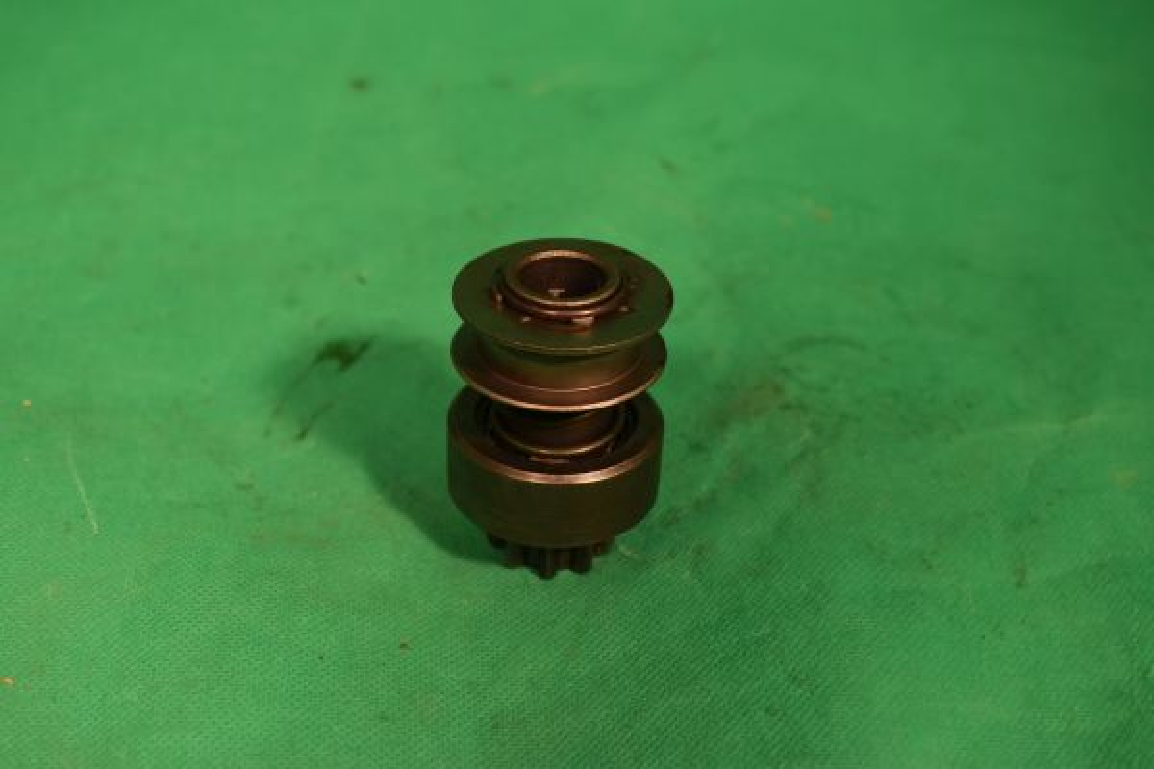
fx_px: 1635
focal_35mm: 51
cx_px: 577
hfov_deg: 38.9
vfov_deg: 26.5
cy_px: 384
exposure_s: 1/160
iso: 400
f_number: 6.3
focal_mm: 34
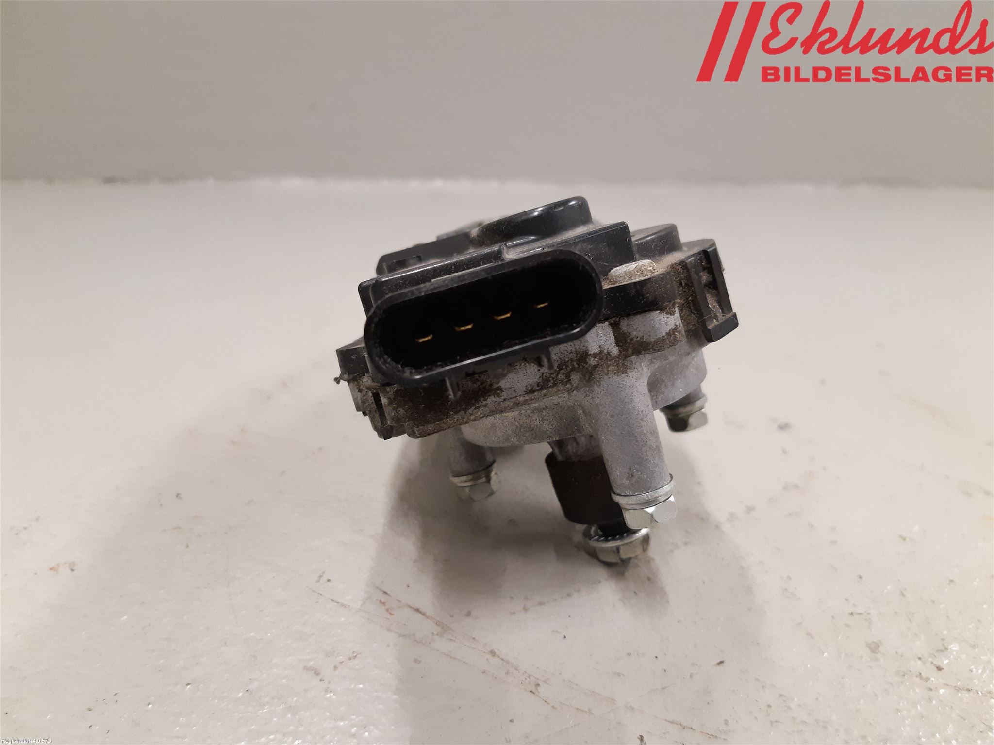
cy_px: 372
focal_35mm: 26
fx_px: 747
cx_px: 497
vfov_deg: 53.1
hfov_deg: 67.3
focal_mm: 3.93
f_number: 1.7
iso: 250
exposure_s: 1/50
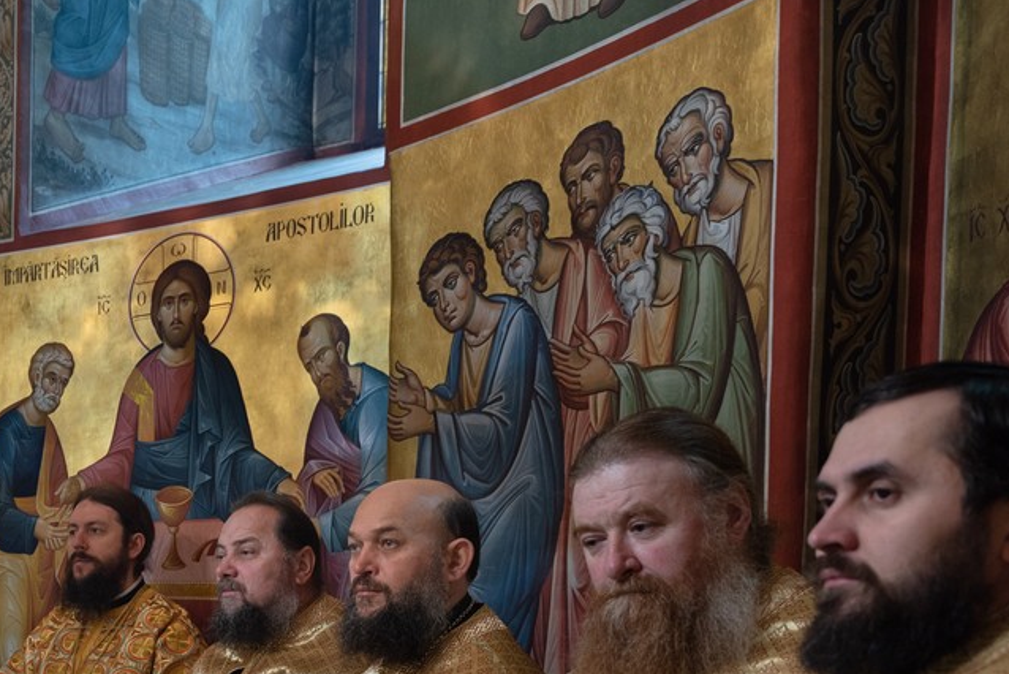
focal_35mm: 54
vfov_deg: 24.0
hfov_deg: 34.3
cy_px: 677
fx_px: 1514
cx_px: 55
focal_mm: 24
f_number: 3.5
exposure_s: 1/13
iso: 400
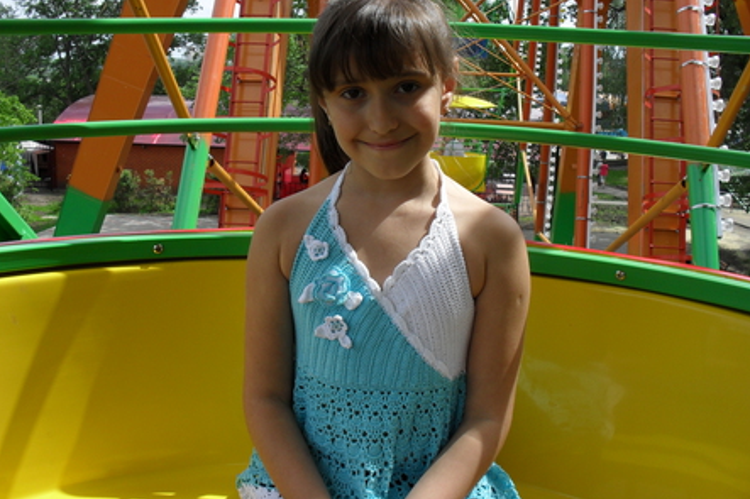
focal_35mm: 37
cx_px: 376
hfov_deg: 51.9
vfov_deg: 35.9
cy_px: 237
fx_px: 771
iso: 100
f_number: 8.4
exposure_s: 1/125
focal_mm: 6.3
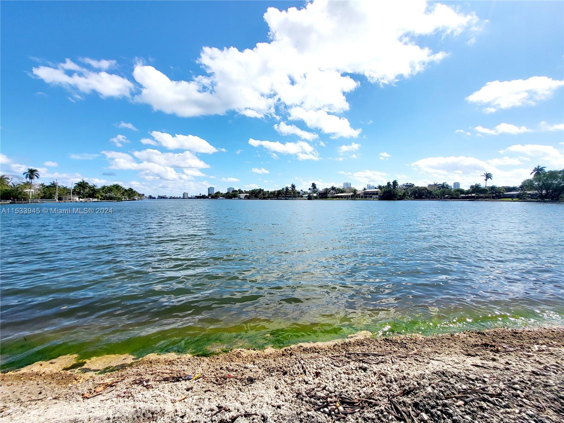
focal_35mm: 13
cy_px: 212
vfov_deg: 89.9
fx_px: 212
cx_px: 282
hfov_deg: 106.2
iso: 32
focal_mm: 1.74
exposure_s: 1/2000
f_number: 2.2
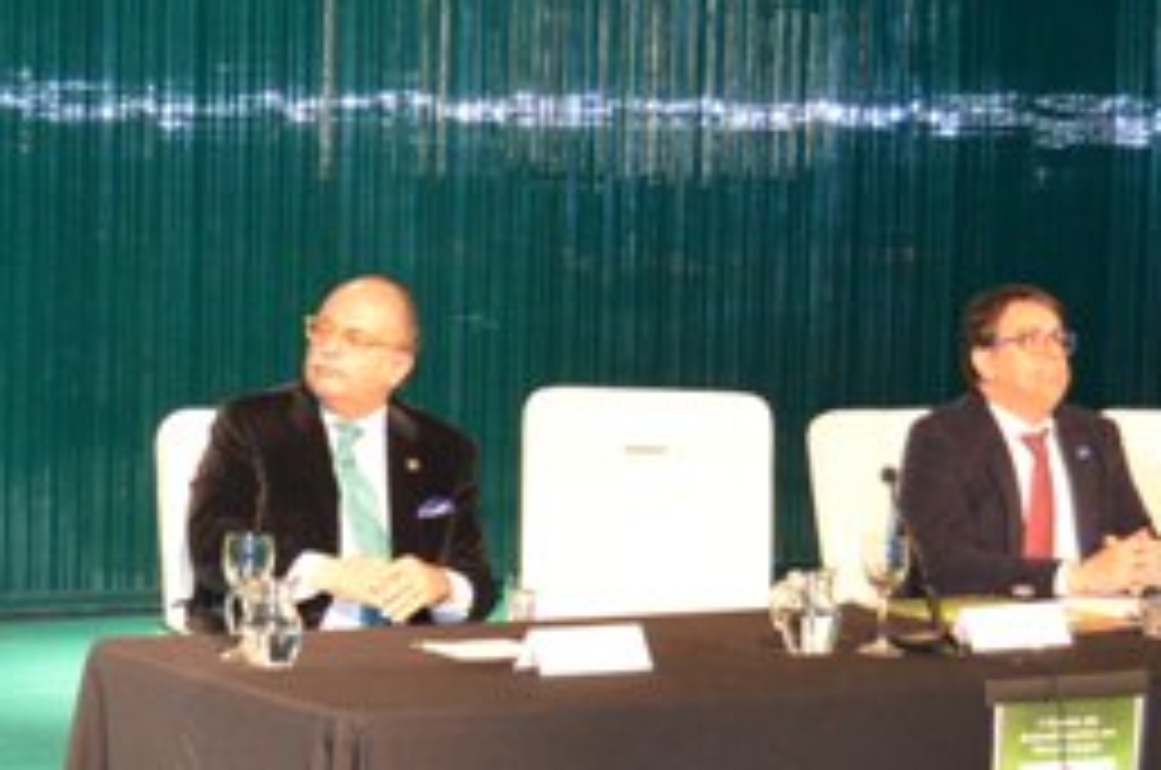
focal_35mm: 115
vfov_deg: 11.8
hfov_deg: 17.7
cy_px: 392
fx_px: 3710
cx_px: 338
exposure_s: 1/60
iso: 3200
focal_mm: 31
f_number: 4.2
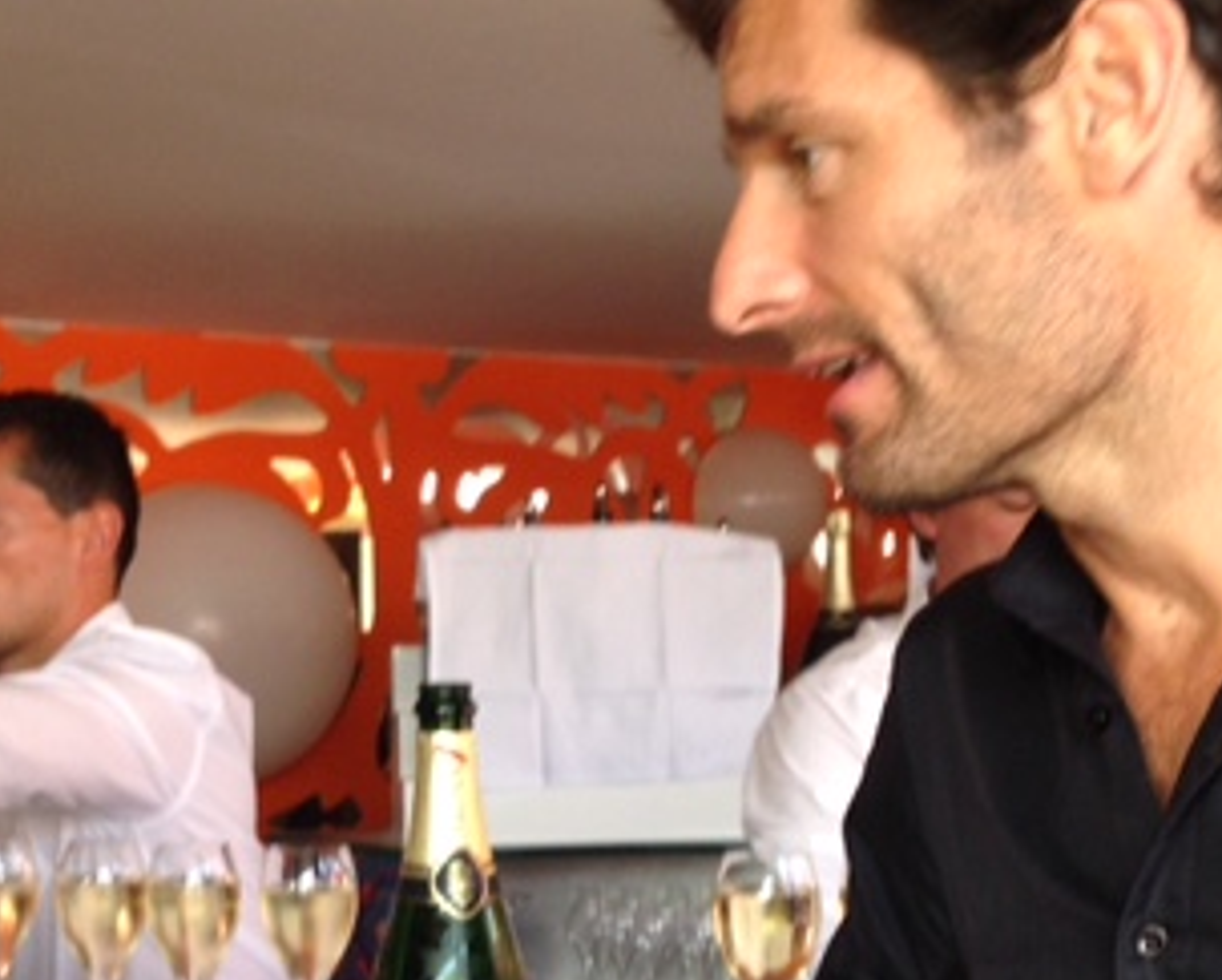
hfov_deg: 27.6
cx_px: 367
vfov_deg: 22.2
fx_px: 2462
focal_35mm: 68
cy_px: 770
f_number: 2.4
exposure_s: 1/60
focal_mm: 4.12
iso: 64
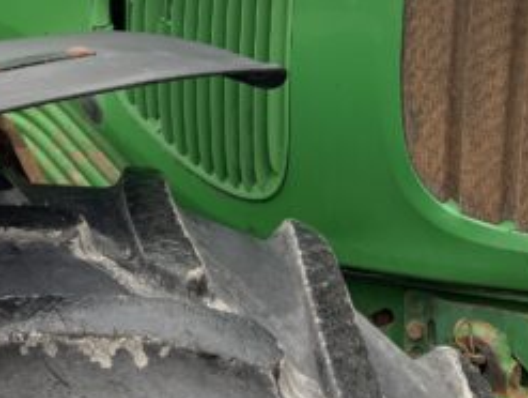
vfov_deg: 18.8
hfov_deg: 25.7
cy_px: -53
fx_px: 1146
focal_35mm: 75
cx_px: 387
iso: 16
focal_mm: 3
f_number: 1.8
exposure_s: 1/172
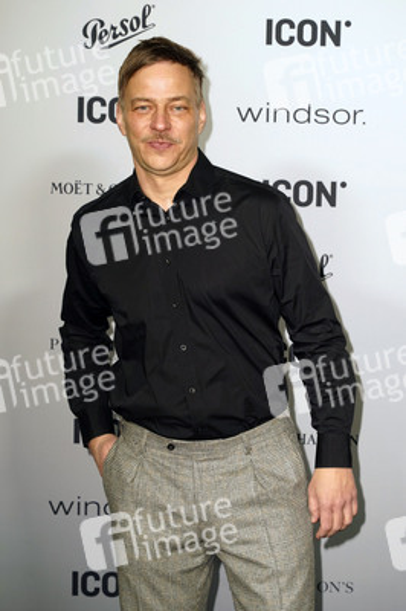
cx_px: 203
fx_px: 1576
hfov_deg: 14.7
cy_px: 306
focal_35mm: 93
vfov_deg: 21.9
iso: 1600
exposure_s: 1/160
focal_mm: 93
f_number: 5.6
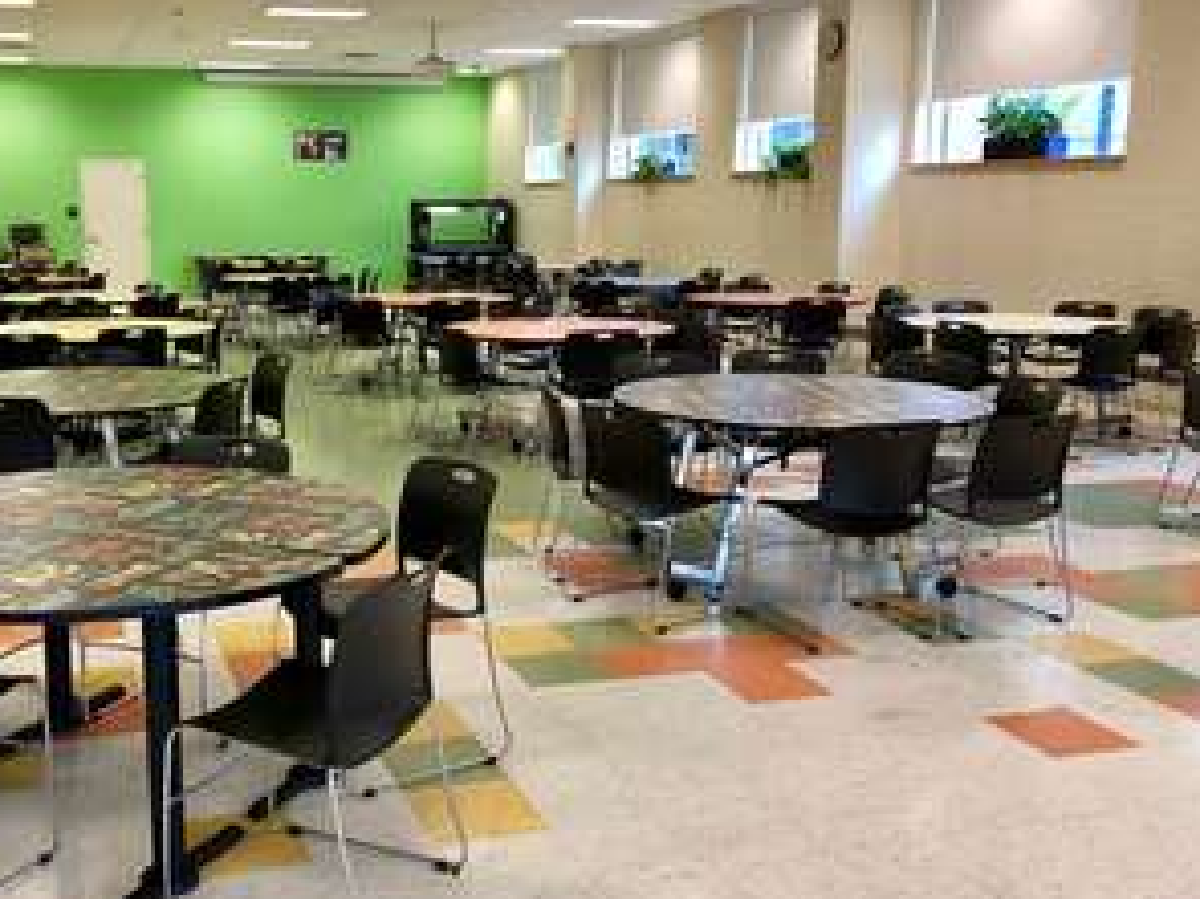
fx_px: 1317
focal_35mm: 38
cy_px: 464
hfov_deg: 48.3
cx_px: 411
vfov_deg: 37.7
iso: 40
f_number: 1.8
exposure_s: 1/30
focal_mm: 4
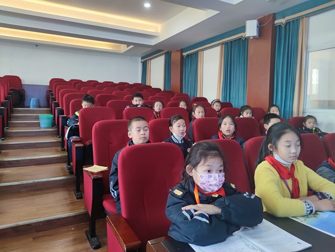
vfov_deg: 56.8
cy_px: 126
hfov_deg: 71.6
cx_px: 168
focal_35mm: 24
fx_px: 232
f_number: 1.69
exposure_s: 1/50
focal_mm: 6.72
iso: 143
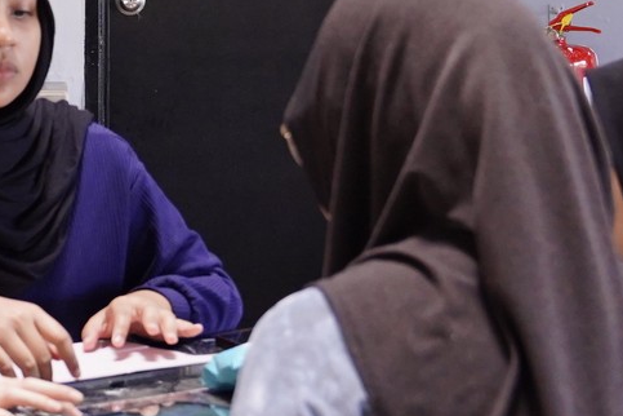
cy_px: 130
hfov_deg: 11.9
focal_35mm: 170
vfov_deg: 8.1
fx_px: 2942
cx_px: -59
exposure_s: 1/250
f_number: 4
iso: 1600
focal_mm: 38
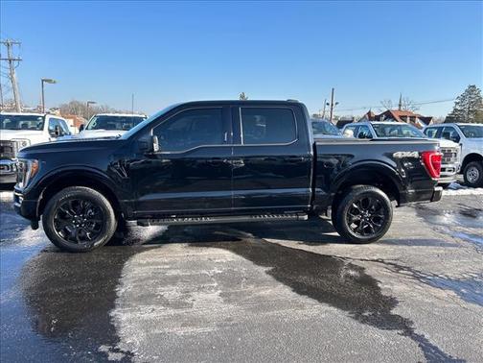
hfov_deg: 67.3
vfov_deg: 53.1
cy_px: 182
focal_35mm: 26
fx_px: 363
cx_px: 242
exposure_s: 1/1901
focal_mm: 5.7
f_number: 1.5
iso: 50
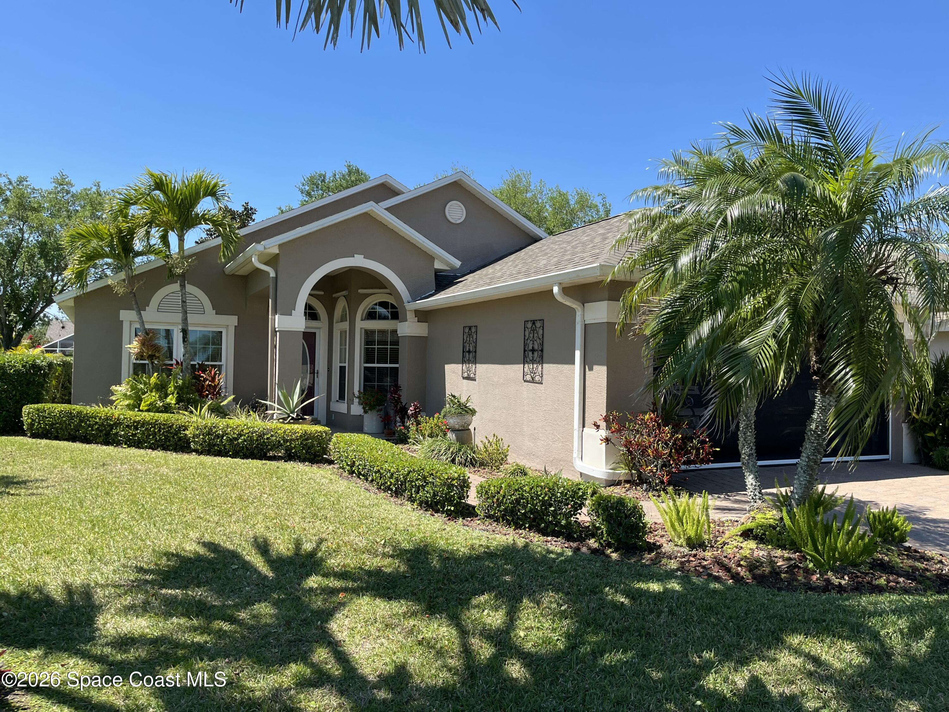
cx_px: 474
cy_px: 356
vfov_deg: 53.1
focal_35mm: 26
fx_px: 713
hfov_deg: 67.3
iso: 50
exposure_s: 1/1862
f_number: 1.6
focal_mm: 5.1
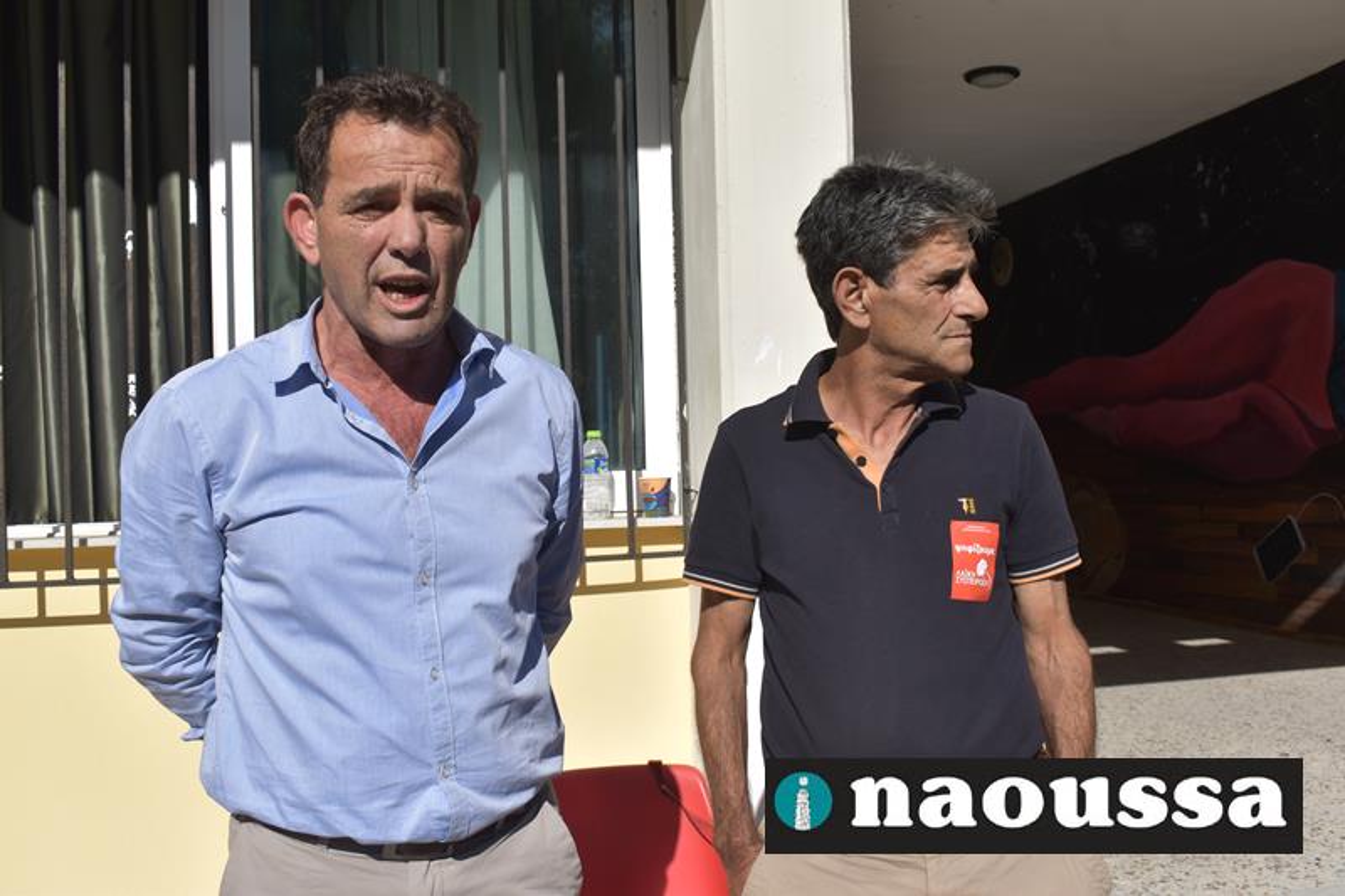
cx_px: 672
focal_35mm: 36
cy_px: 448
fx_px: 1345
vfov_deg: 36.9
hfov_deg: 53.1
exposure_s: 1/400
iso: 100
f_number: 10
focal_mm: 24
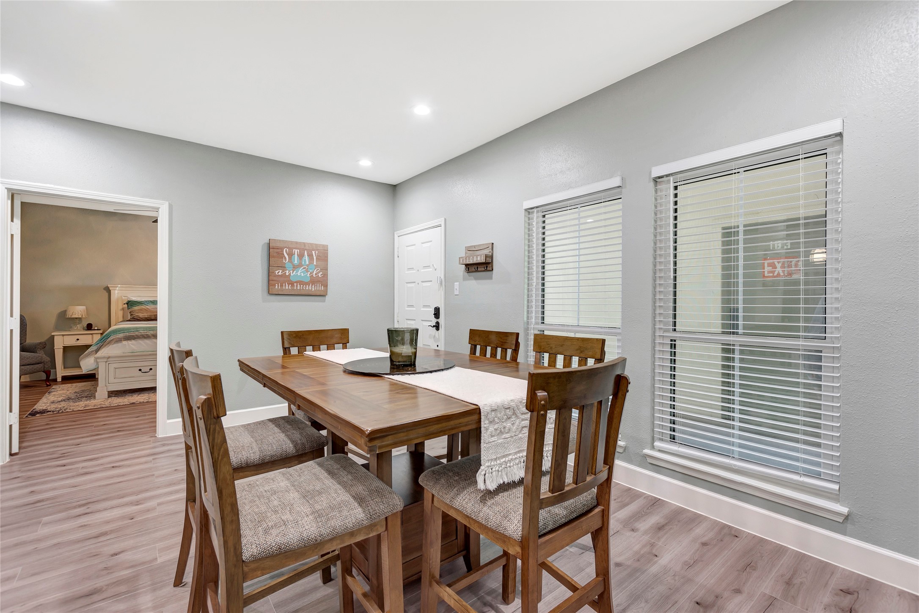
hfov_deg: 100.4
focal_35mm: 15
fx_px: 383
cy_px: 306
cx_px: 460
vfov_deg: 77.3
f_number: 5.6
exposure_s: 1/8
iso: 100
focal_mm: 10
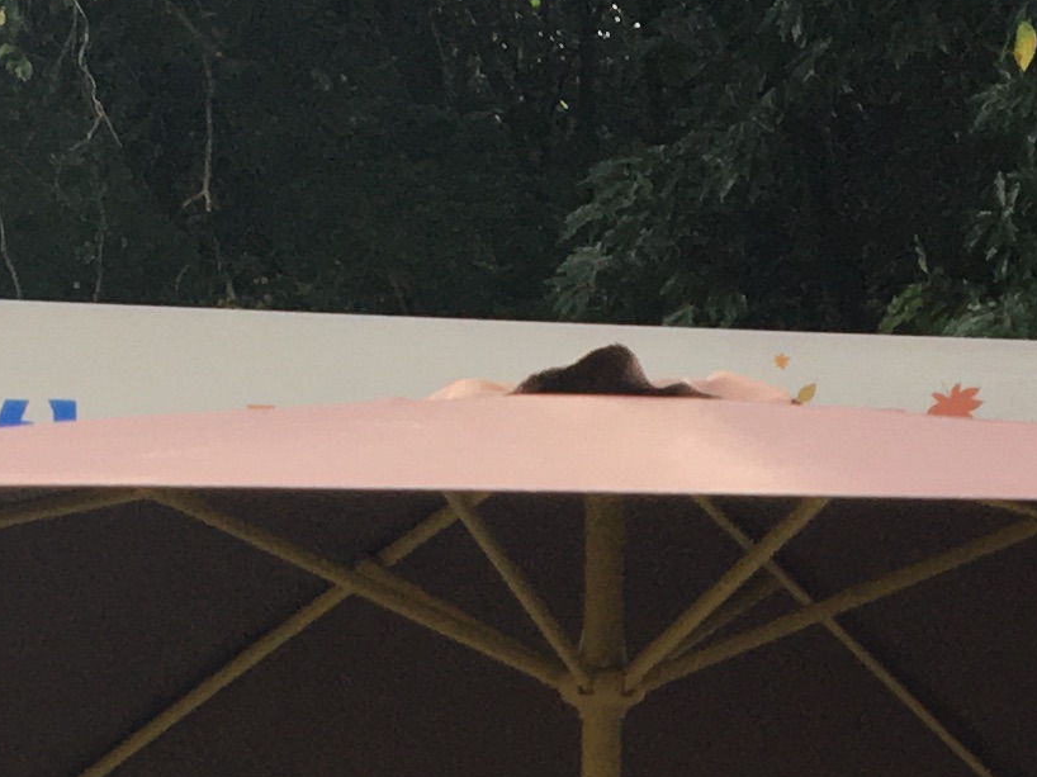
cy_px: 1603
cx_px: 516
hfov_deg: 13.8
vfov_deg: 9.6
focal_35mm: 143
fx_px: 4283
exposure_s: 1/120
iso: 40
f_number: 2.2
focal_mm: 4.15
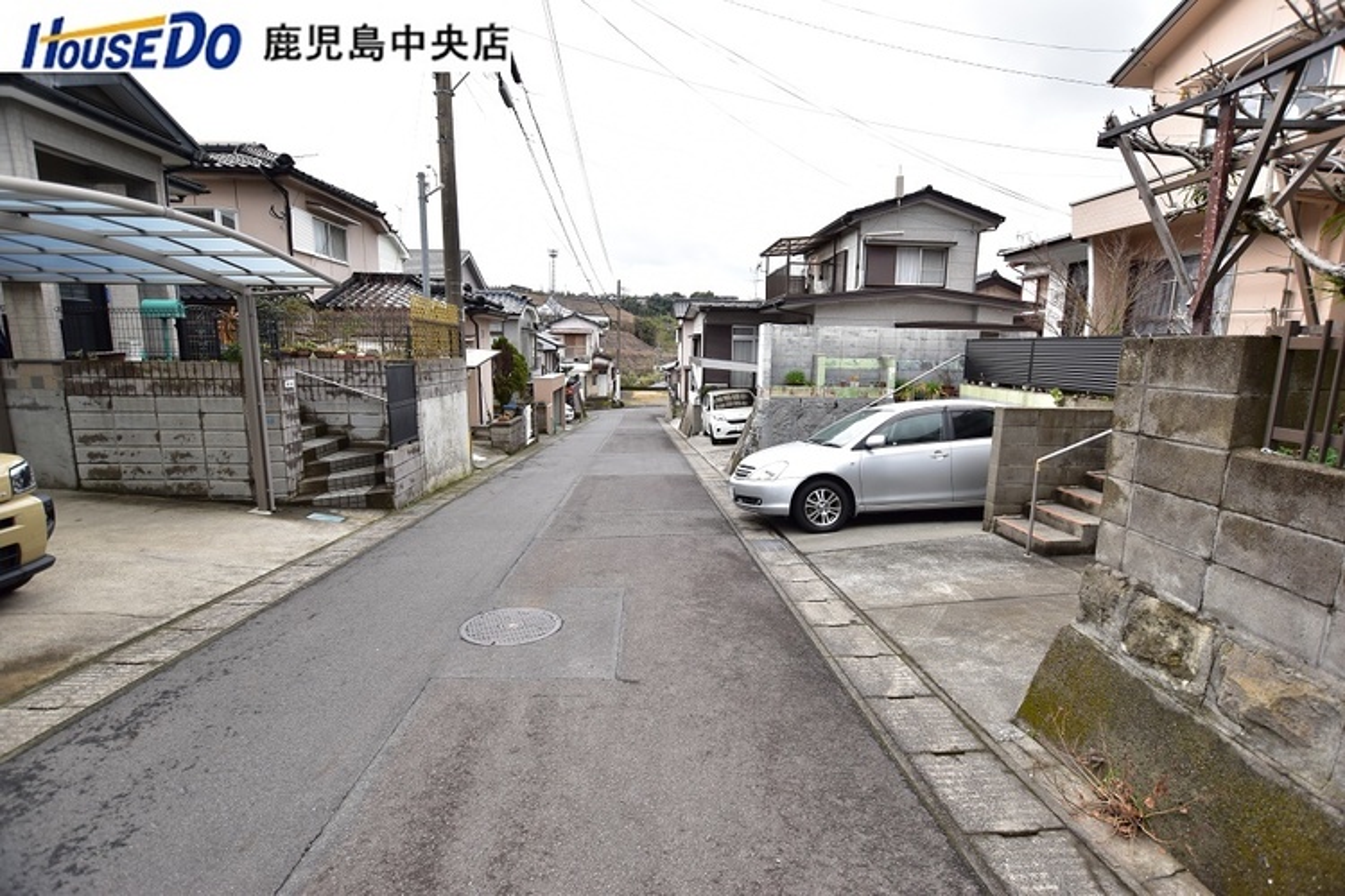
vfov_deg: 77.3
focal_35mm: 15
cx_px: 672
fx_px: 560
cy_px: 448
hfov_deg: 100.4
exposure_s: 1/250
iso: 160
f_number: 4.5
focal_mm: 10
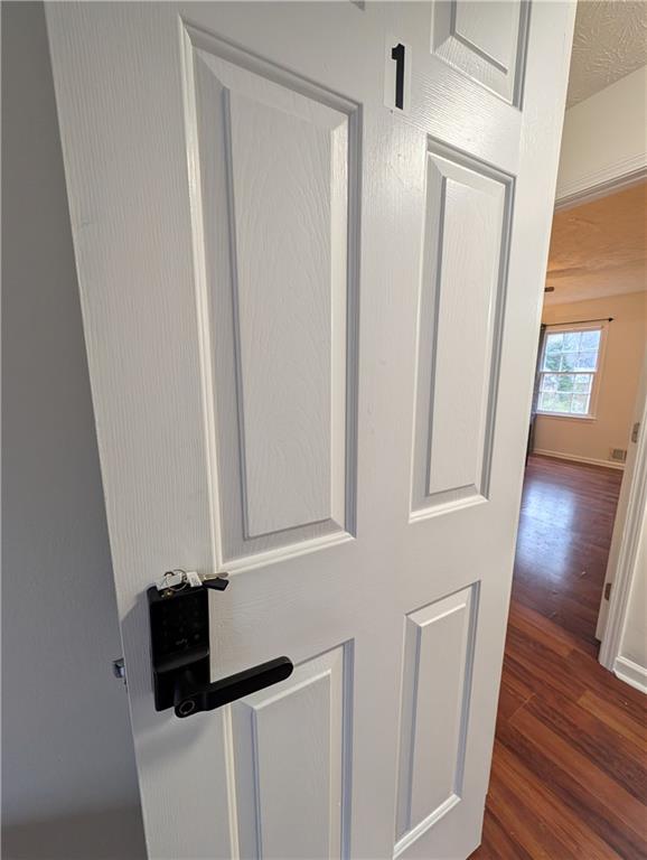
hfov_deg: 94.6
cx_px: 324
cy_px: 430
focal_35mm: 12
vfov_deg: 110.5
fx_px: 298
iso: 308
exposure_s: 1/120
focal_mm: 2.02
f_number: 1.7
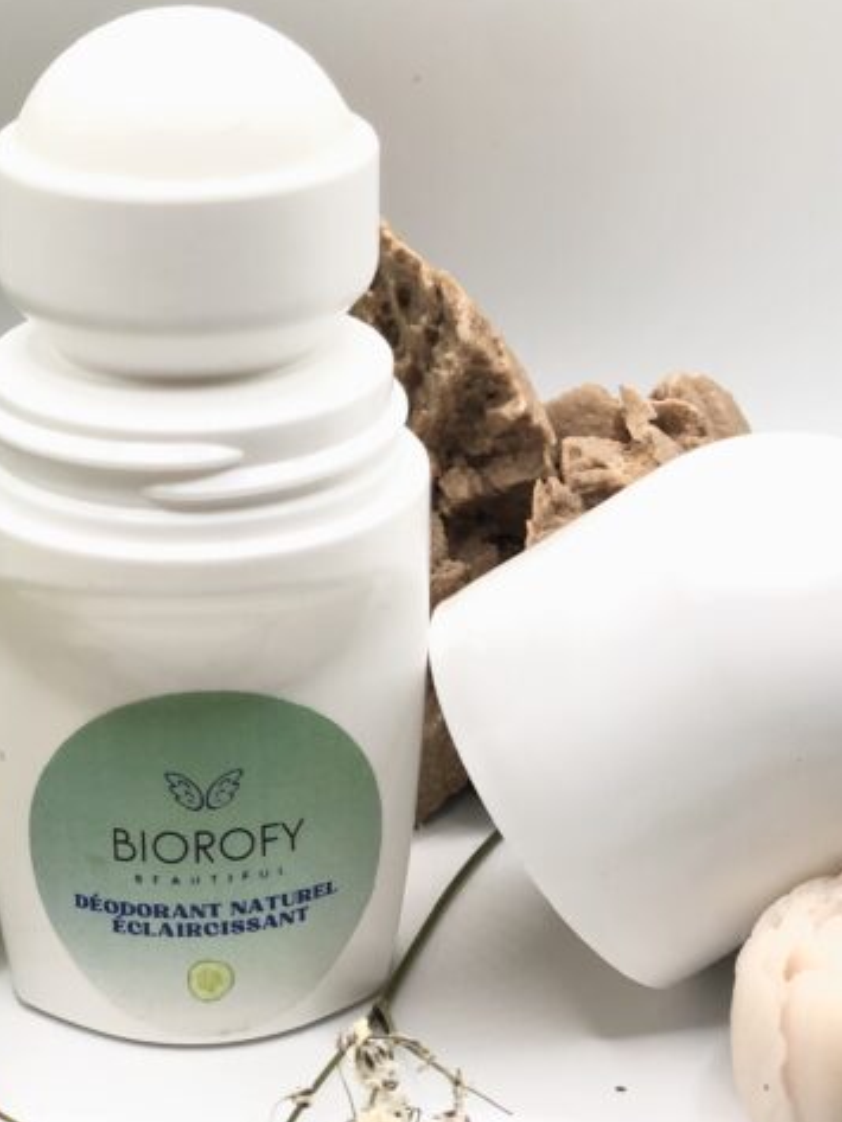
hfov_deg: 16.8
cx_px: 344
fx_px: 2853
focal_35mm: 88
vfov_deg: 22.2
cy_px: 439
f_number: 2.4
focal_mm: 6
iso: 16
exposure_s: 1/73
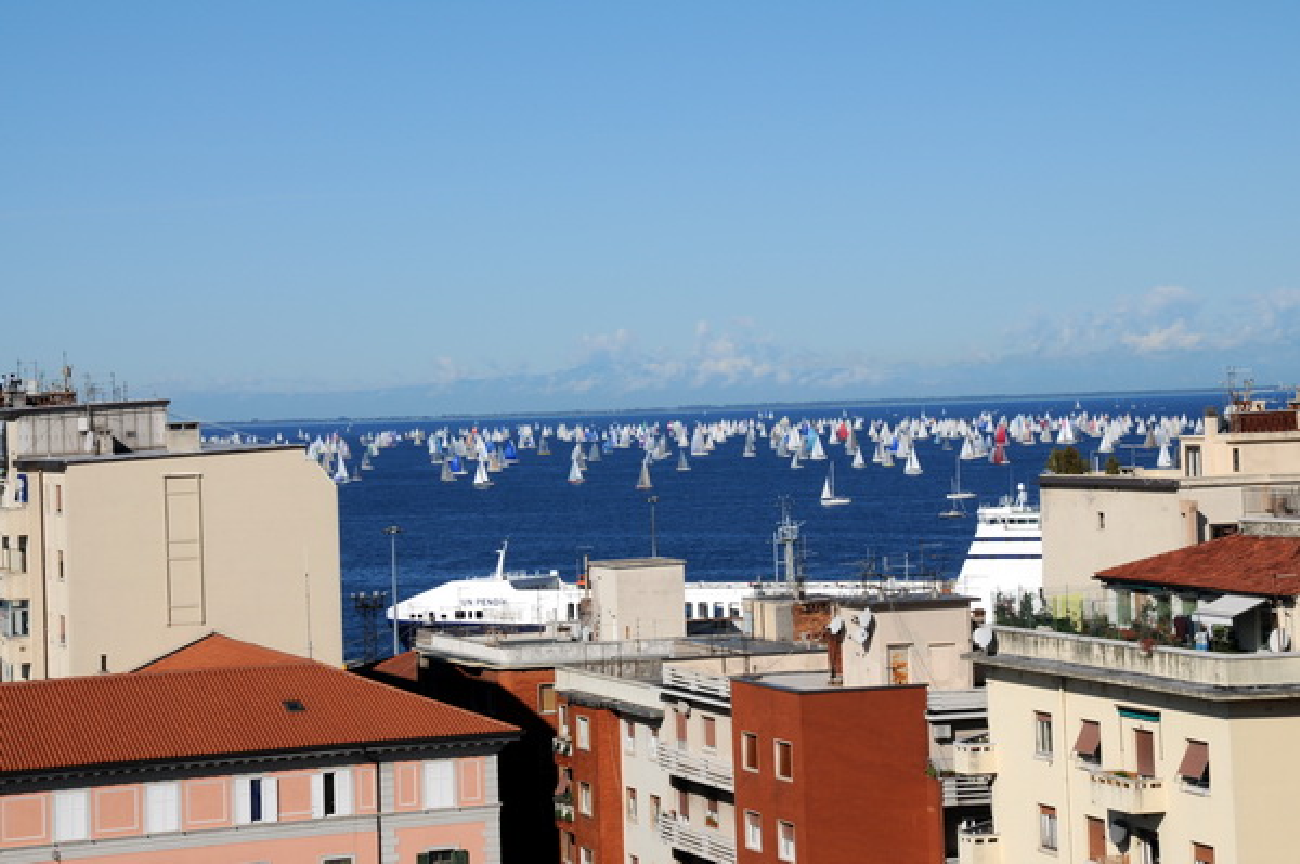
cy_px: 432
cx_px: 650
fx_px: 3355
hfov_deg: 21.9
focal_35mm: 93
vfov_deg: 14.7
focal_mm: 62
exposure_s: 1/640
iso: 200
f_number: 13
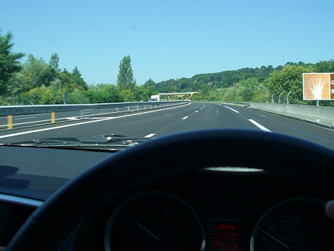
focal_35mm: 46
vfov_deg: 31.5
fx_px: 445
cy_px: 100
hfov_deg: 41.2
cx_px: 170
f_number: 5.6
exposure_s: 1/160
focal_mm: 7.9
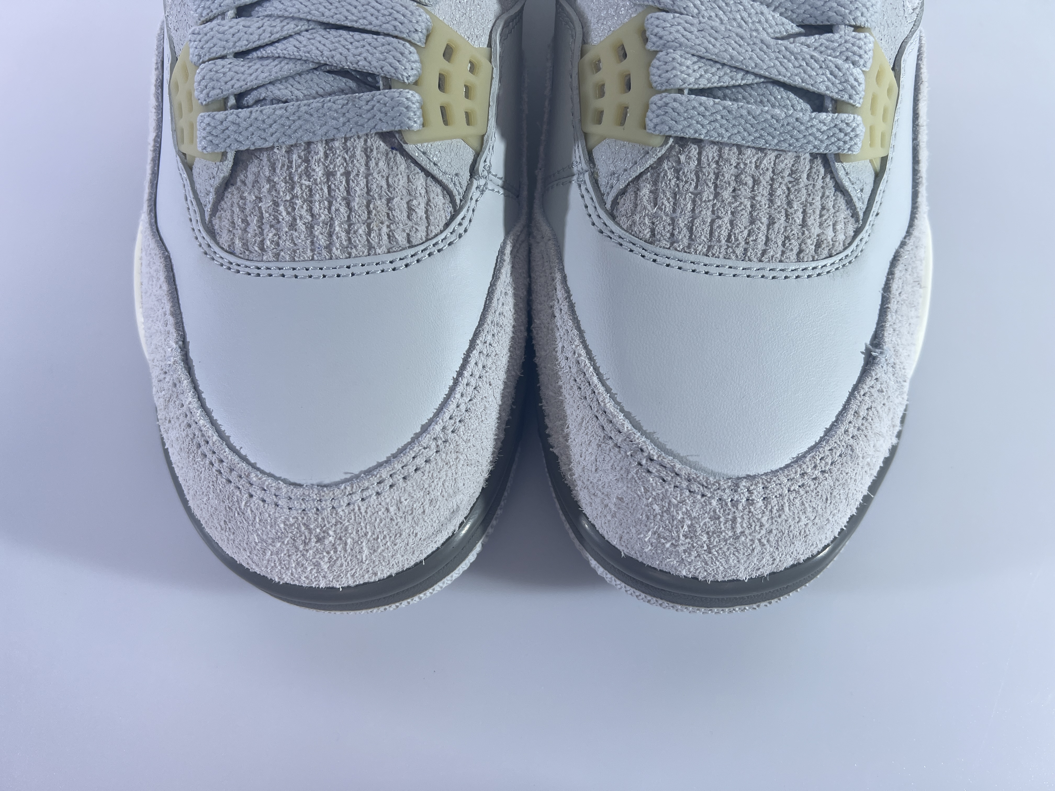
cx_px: 528
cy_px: 396
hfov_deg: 67.3
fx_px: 792
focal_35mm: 26
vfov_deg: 53.1
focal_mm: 5.7
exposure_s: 1/1171
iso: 50
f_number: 1.5
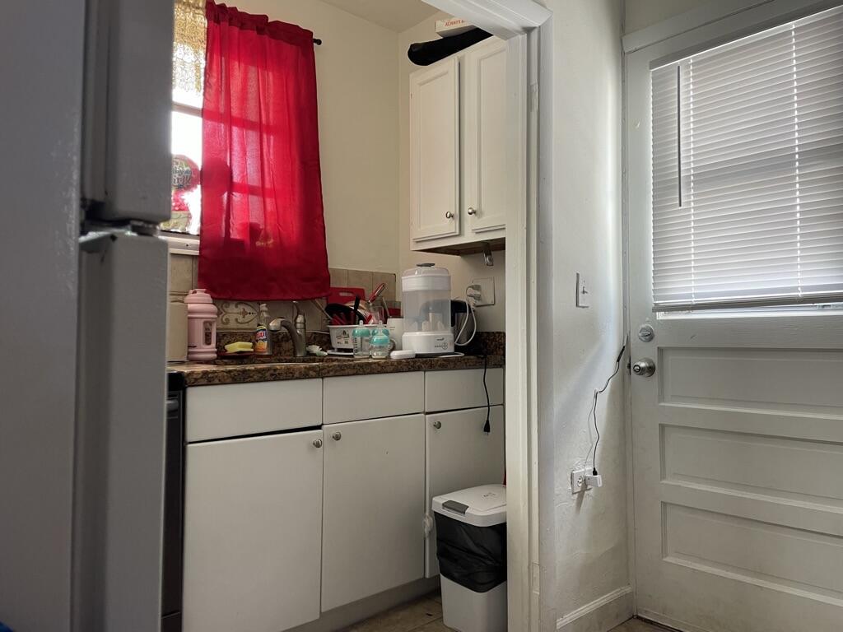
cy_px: 316
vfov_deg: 53.1
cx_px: 422
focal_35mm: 26
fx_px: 633
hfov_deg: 67.3
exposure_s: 1/70
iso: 125
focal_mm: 4.2
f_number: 1.6
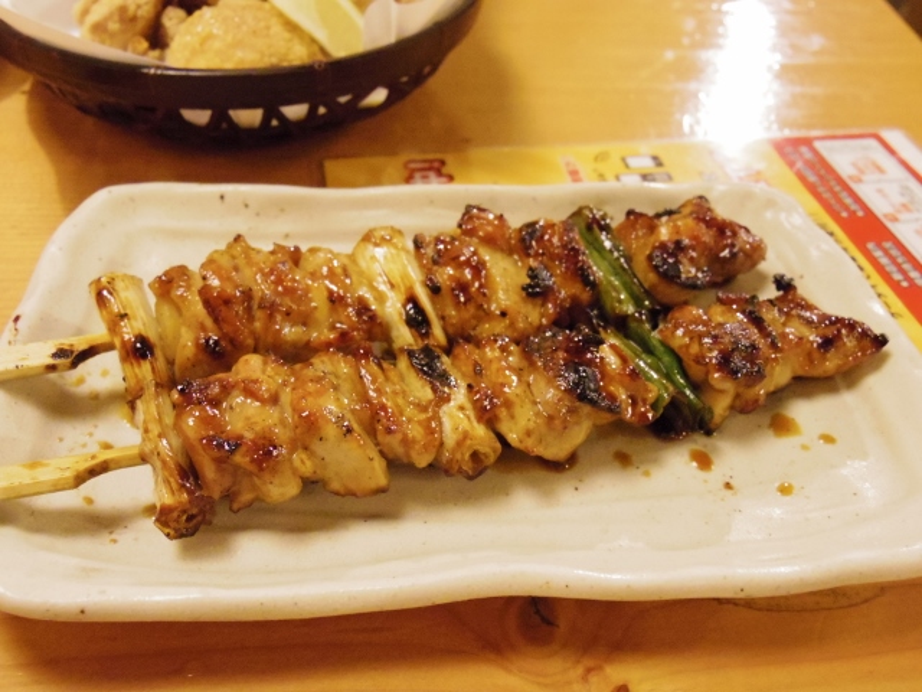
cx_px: 461
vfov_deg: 41.8
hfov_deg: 54.0
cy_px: 346
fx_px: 906
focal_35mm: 34
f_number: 3.2
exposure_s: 1/6
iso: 3200
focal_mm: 7.3
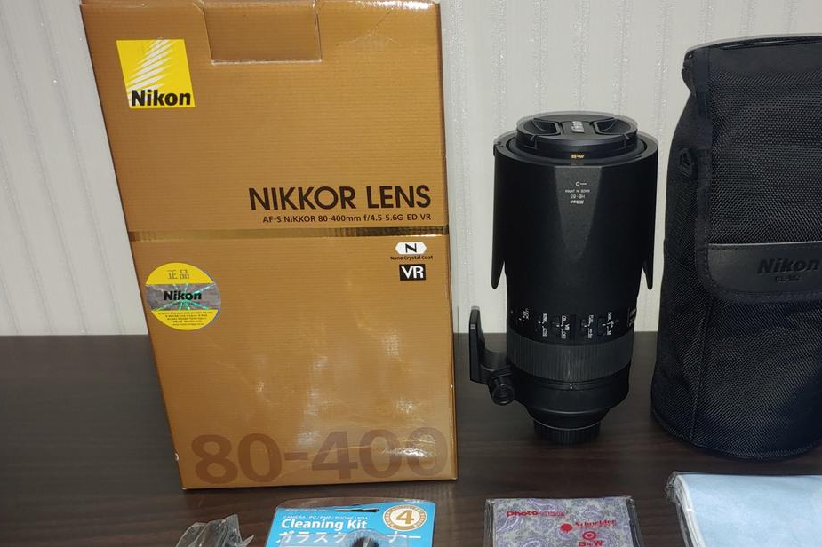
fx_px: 822
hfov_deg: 52.7
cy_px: 370
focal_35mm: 36
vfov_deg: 36.4
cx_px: 506
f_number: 1.5
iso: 50
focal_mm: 4.23
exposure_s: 1/40
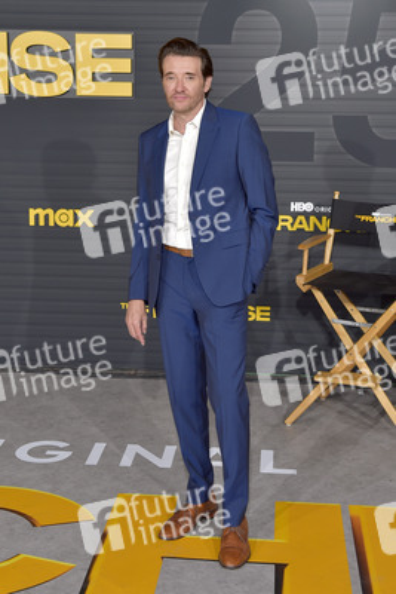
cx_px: 198
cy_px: 297
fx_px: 758
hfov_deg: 29.3
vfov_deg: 42.7
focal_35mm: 46
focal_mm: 46
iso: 320
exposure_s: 1/250
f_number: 6.3
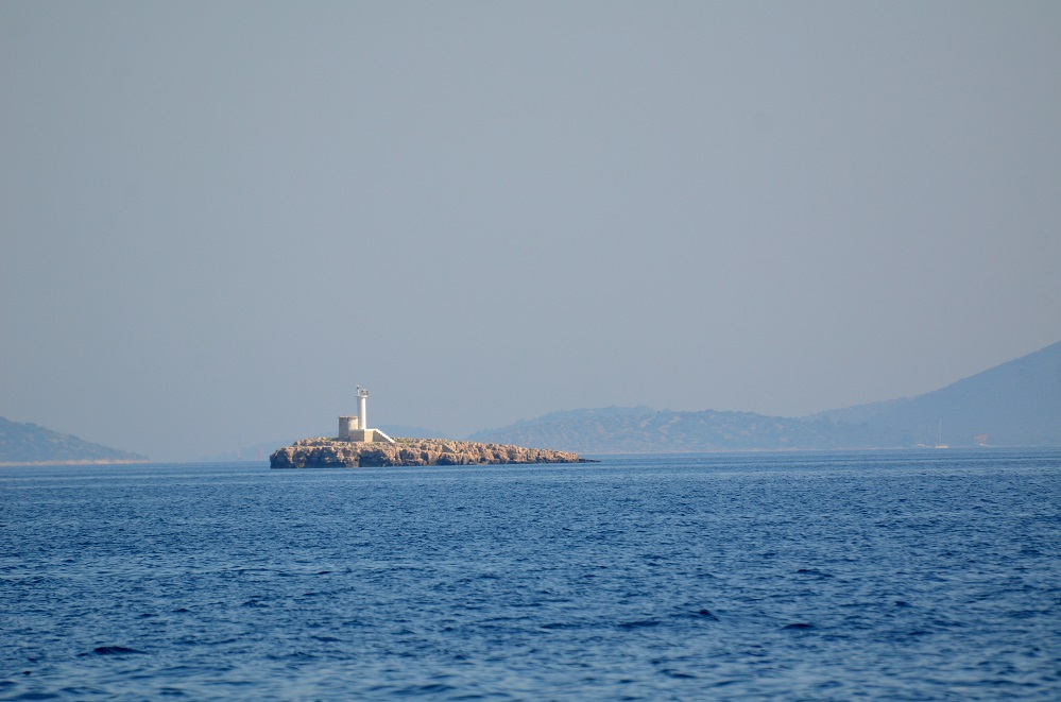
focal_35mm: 405
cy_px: 351
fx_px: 11908
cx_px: 530
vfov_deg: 3.4
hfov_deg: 5.1
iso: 400
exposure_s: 1/2000
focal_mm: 270
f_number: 5.6
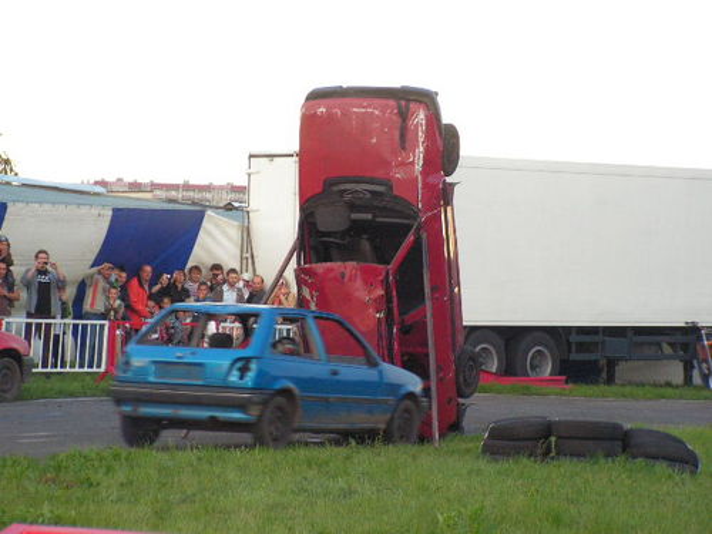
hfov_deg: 14.5
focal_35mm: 136
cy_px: 267
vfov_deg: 10.9
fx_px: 2797
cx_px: 356
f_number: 3.4
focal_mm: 22.8
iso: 200
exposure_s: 1/160
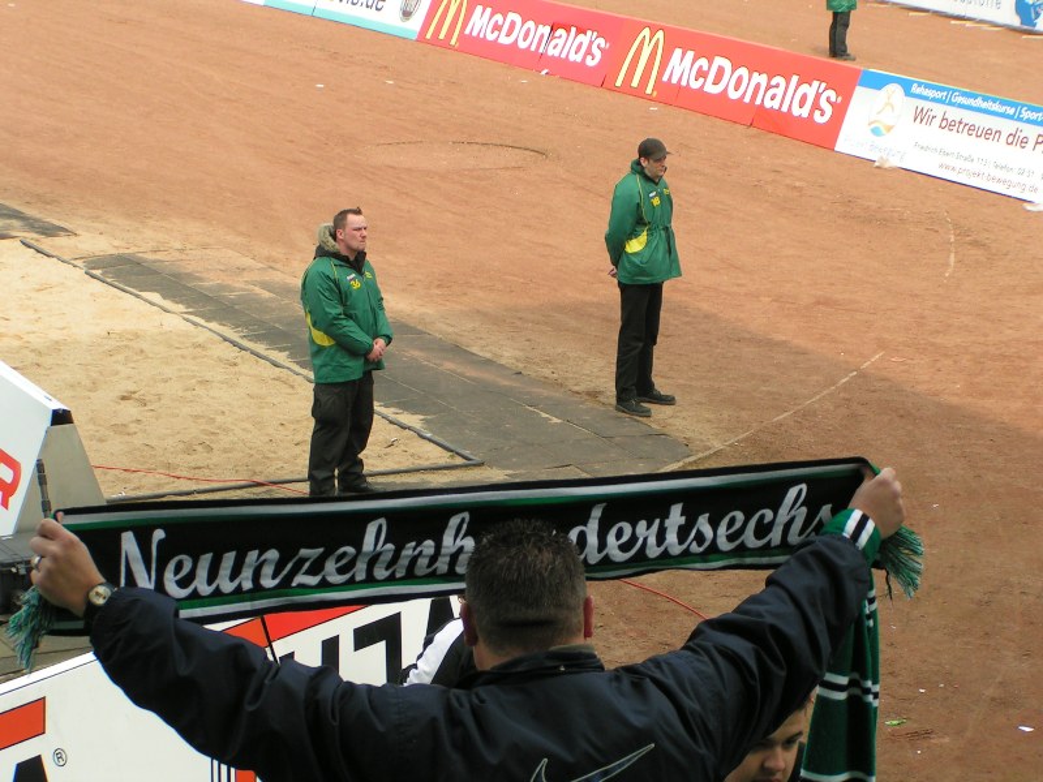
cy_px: 391
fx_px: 2862
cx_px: 522
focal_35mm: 95
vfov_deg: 15.6
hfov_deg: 20.7
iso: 50
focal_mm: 14.5
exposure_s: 1/250
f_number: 5
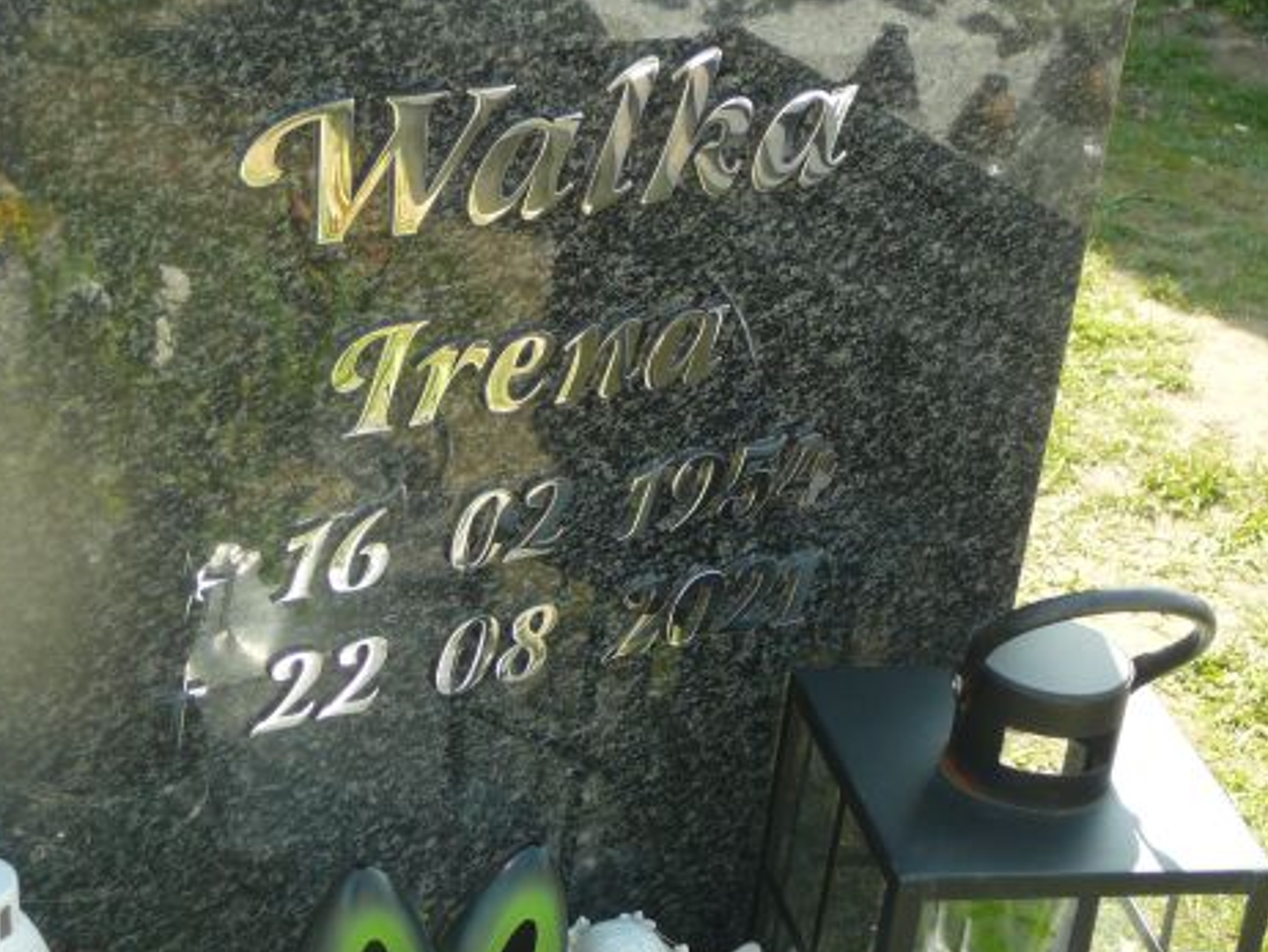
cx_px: 532
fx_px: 3298
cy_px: 321
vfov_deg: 16.4
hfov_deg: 21.7
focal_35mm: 90
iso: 80
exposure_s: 1/160
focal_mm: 9.7
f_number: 3.6
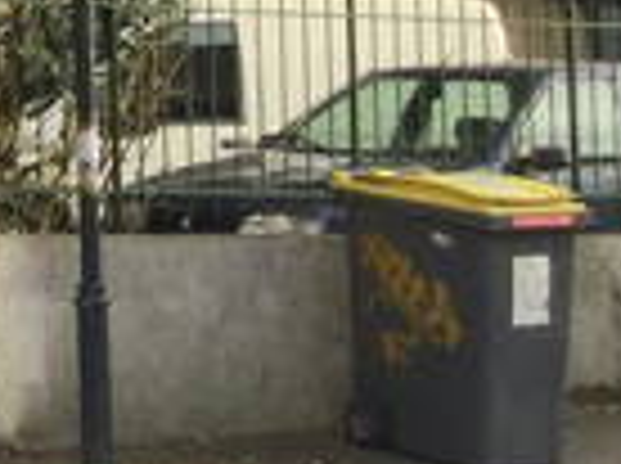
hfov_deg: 10.0
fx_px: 3188
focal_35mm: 178
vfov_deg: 7.9
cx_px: -770
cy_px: -523
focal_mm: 3.3
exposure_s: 1/260
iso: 25
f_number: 2.4
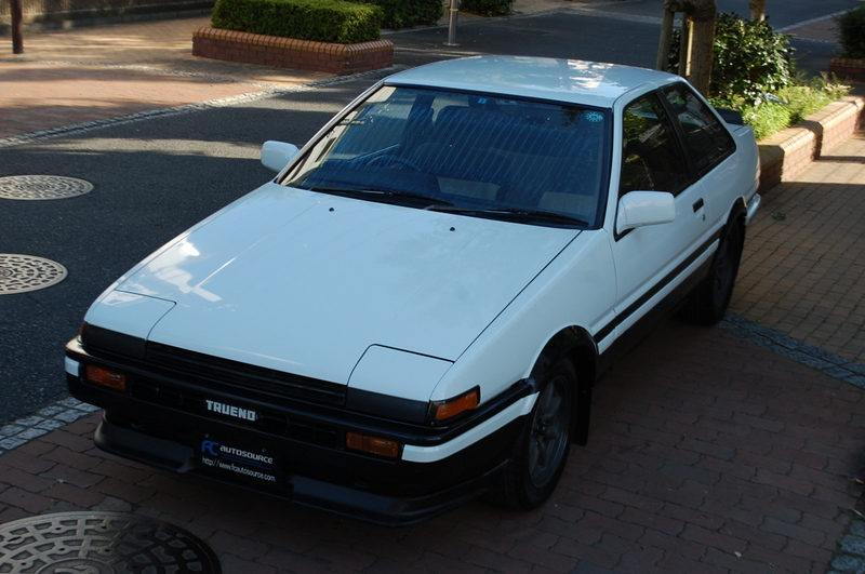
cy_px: 287
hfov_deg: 36.9
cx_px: 432
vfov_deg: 25.0
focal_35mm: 54
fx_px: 1296
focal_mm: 36
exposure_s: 1/200
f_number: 7.1
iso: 200
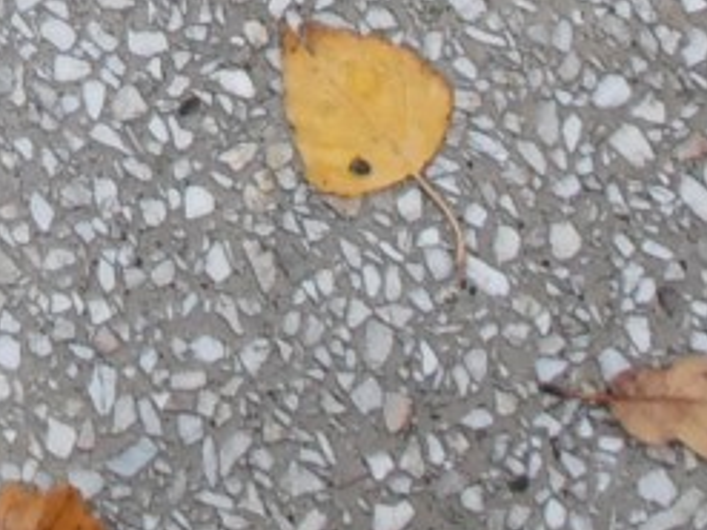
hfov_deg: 13.2
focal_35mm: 140
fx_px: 2858
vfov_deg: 9.2
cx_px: -381
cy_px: -868
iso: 80
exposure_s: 1/40
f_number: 3
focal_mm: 4.2
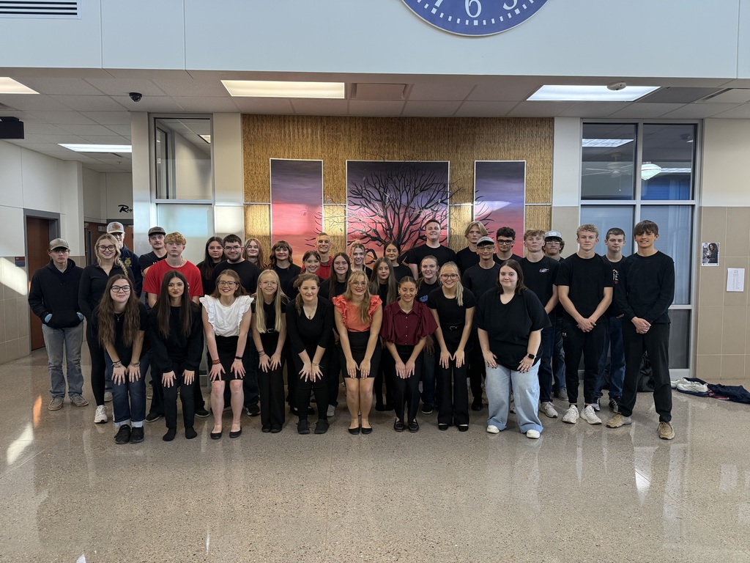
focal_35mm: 24
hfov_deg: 71.6
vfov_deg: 56.8
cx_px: 375
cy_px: 282
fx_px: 520
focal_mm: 6.76
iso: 200
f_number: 1.78
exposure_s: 1/120
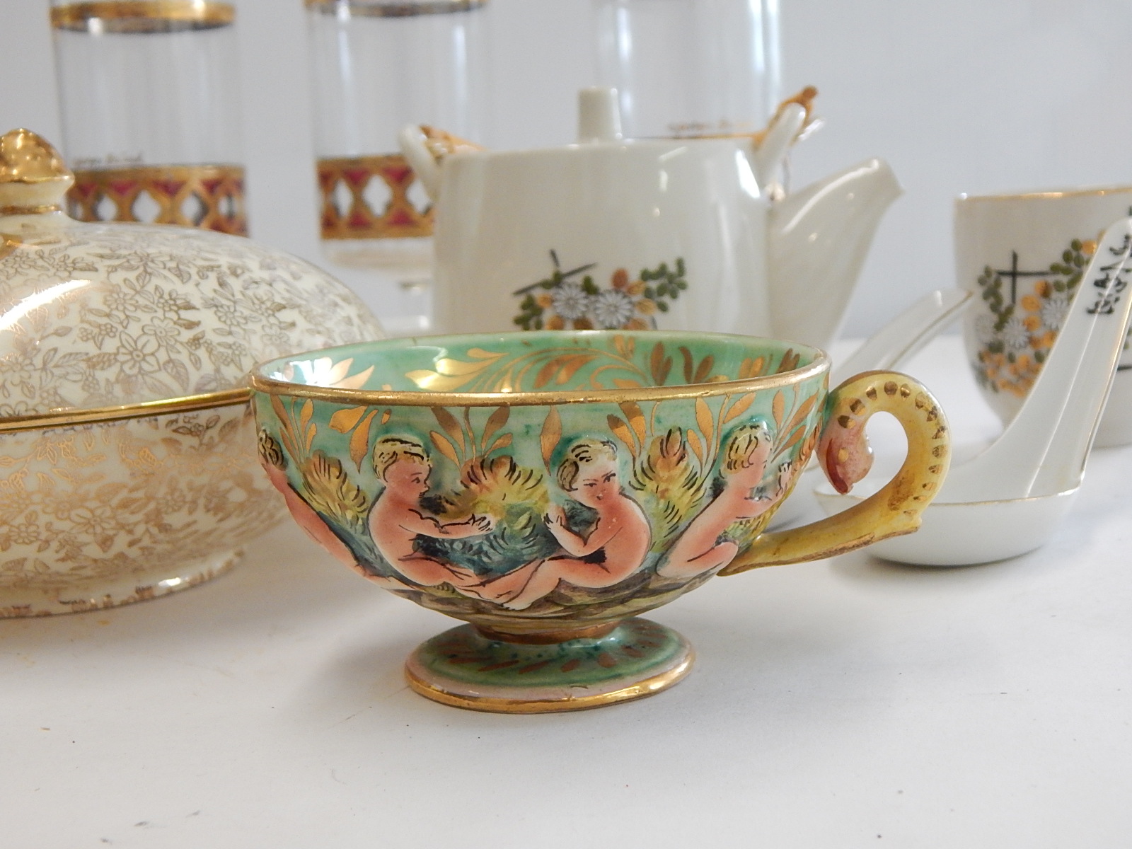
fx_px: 1570
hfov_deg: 39.7
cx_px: 566
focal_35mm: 48
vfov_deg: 30.3
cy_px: 424
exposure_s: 1/100
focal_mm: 8.6
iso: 400
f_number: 3.7
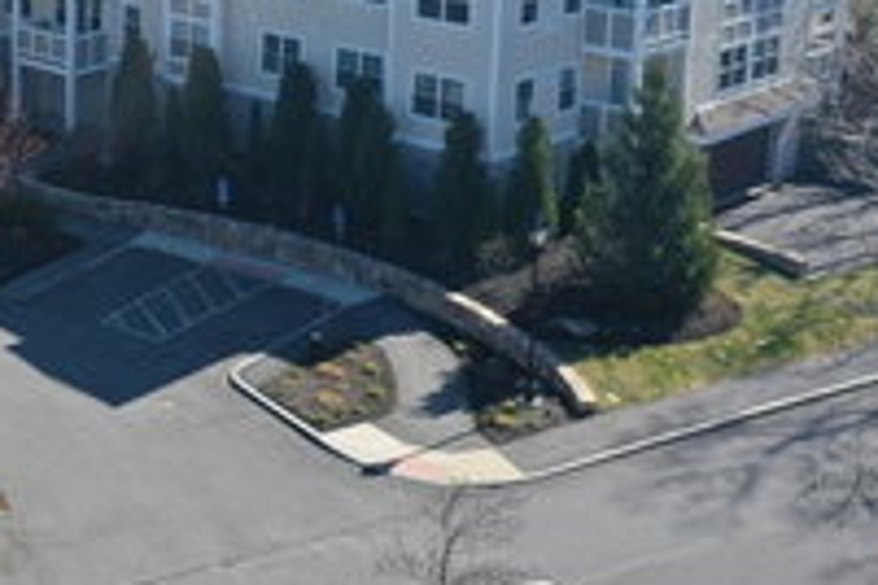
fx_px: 1634
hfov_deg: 27.9
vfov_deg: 19.8
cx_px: -44
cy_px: 13
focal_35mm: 67
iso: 100
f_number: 5.6
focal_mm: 10.26
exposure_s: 1/320
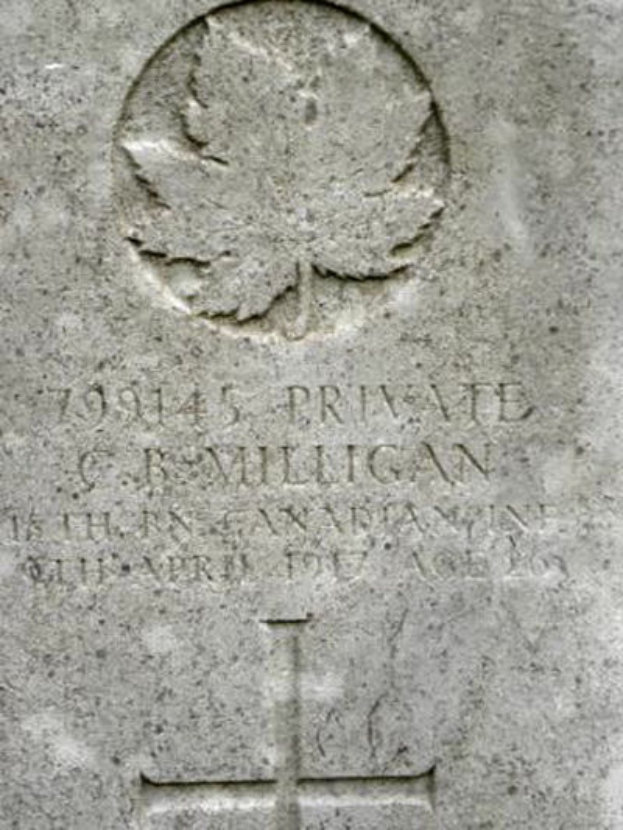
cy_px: 415
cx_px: 312
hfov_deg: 19.6
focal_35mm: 75
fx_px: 1799
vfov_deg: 26.0
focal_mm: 13.4
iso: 88
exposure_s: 1/70.2
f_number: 4
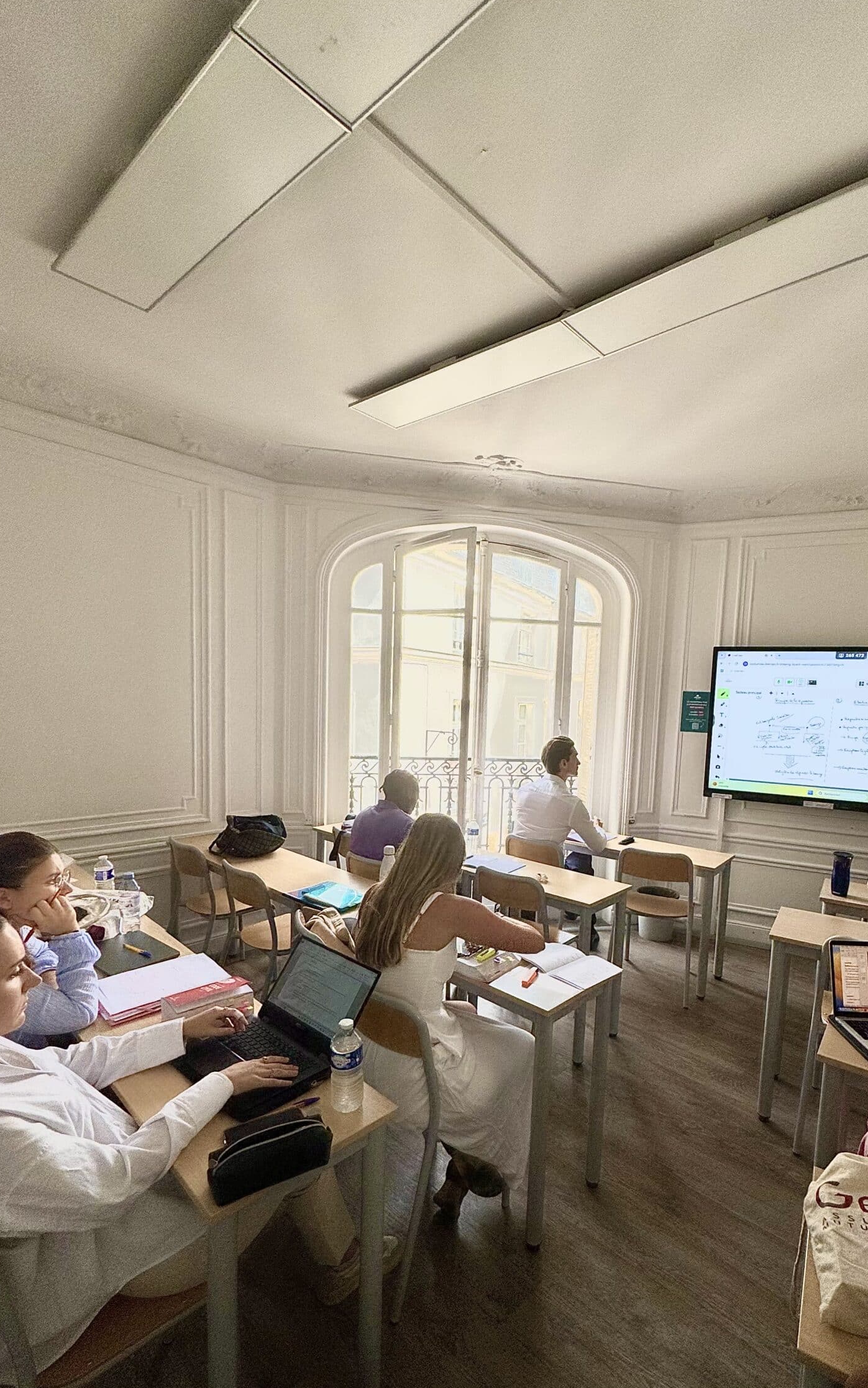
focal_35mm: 17
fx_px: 643
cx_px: 482
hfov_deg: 67.8
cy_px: 758
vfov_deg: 94.1
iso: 40
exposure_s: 1/552
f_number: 2.2
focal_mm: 2.22
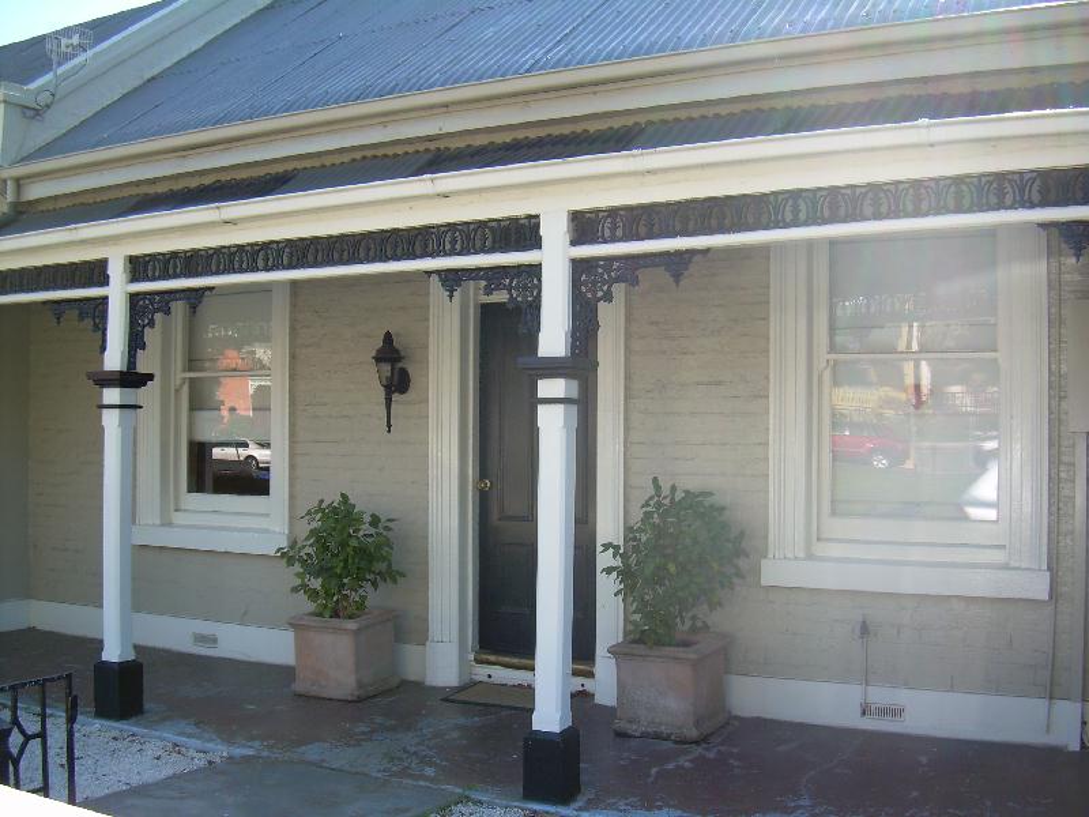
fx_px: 1195
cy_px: 408
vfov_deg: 37.7
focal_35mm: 38
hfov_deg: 49.0
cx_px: 544
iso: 50
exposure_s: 1/229
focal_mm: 6.3
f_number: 2.8
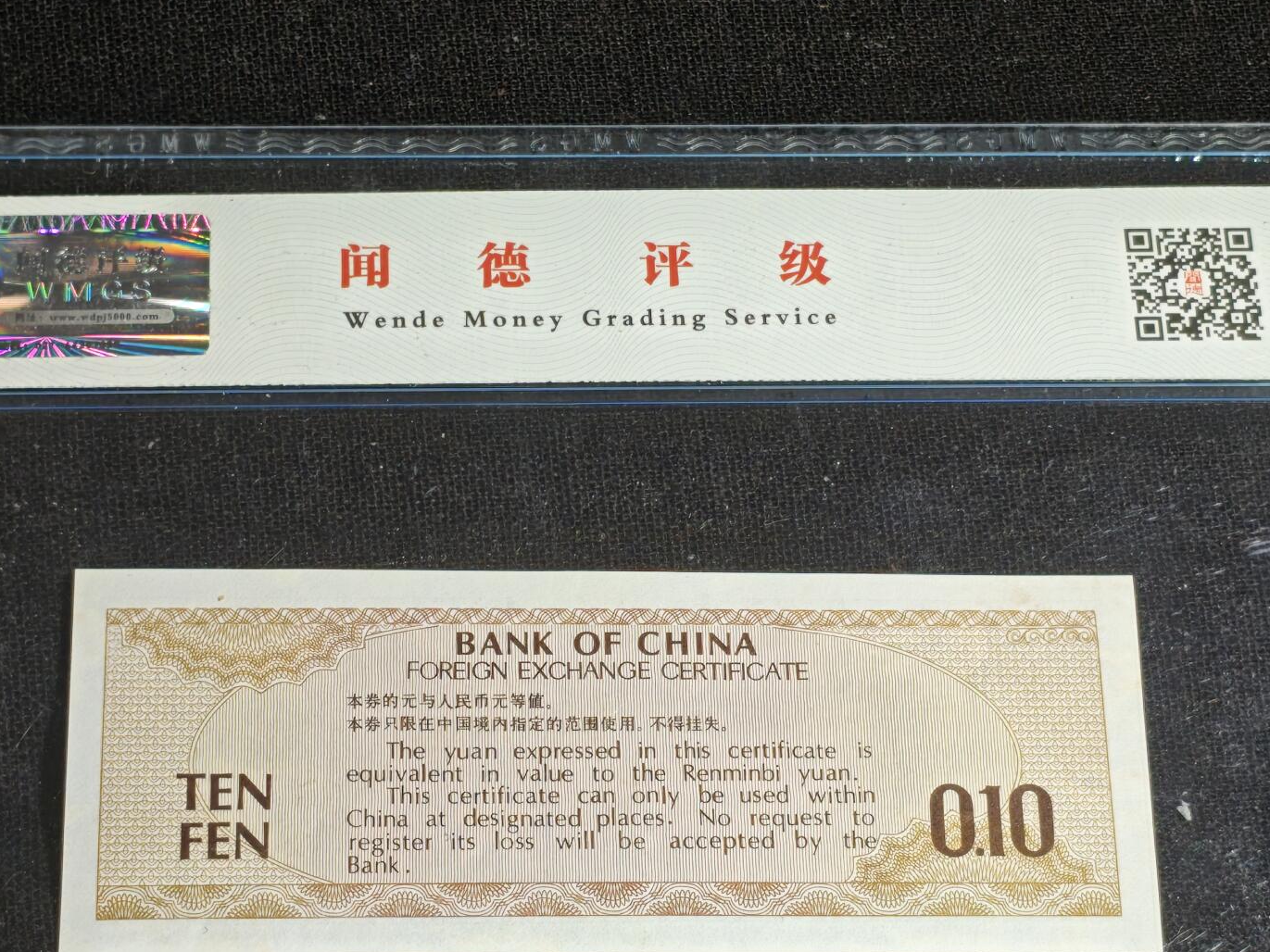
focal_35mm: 96
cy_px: 480
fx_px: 3522
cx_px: 645
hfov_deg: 20.4
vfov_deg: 15.4
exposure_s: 1/297
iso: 50
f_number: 1.5
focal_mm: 4.94
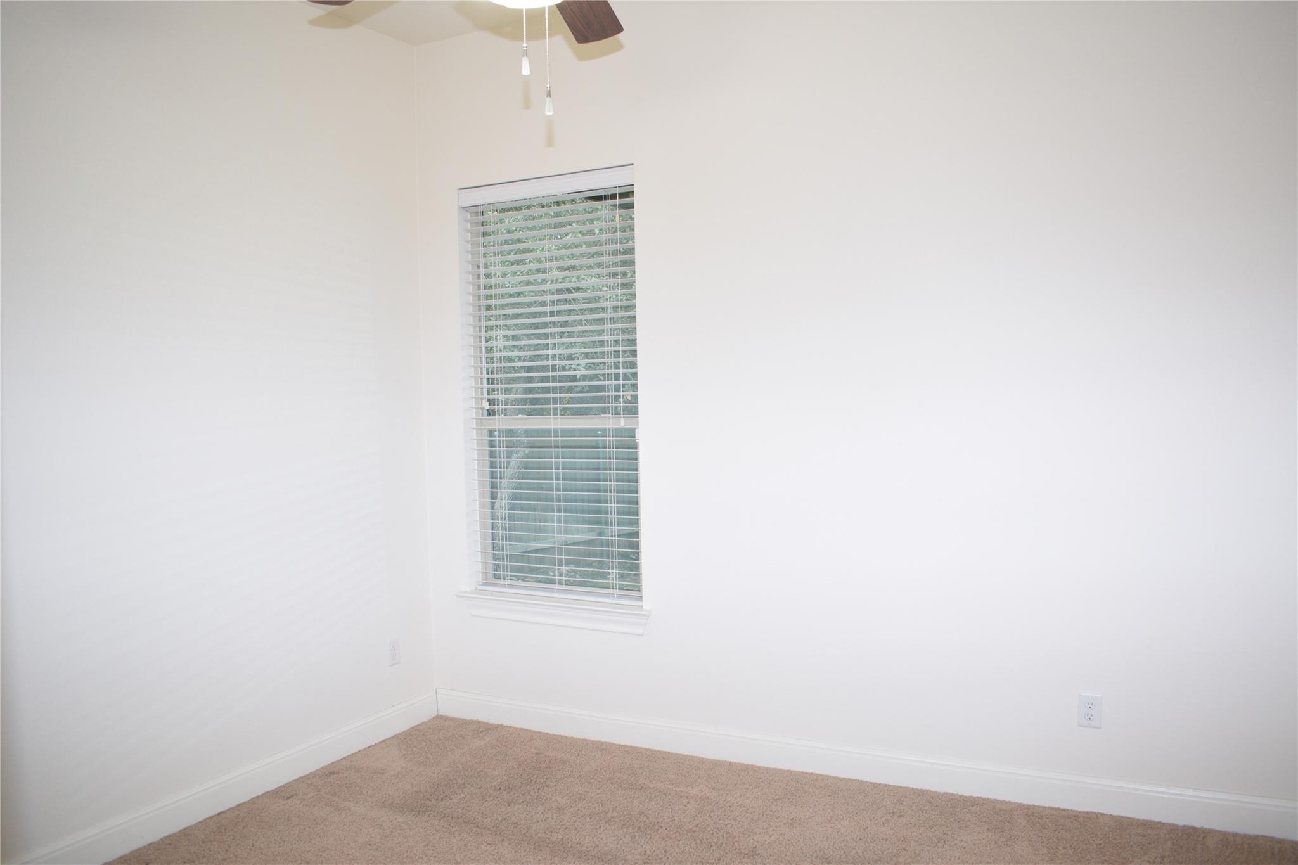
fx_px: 973
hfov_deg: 67.4
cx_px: 649
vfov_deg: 47.9
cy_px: 432
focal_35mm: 27
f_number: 4.5
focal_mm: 18
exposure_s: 1/80
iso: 400
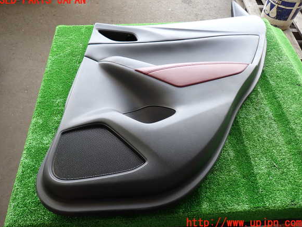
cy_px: 112
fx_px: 227
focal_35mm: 26
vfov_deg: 53.1
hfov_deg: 67.3
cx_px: 148
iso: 125
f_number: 2
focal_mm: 4.5
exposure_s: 1/60
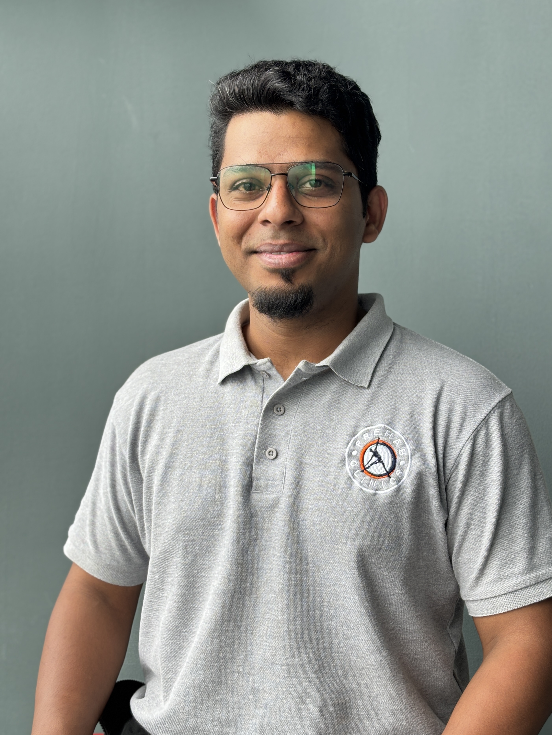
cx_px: 288
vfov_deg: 34.3
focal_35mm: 56
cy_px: 386
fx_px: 1191
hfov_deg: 26.1
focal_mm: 5.96
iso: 50
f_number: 1.6
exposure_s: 1/148
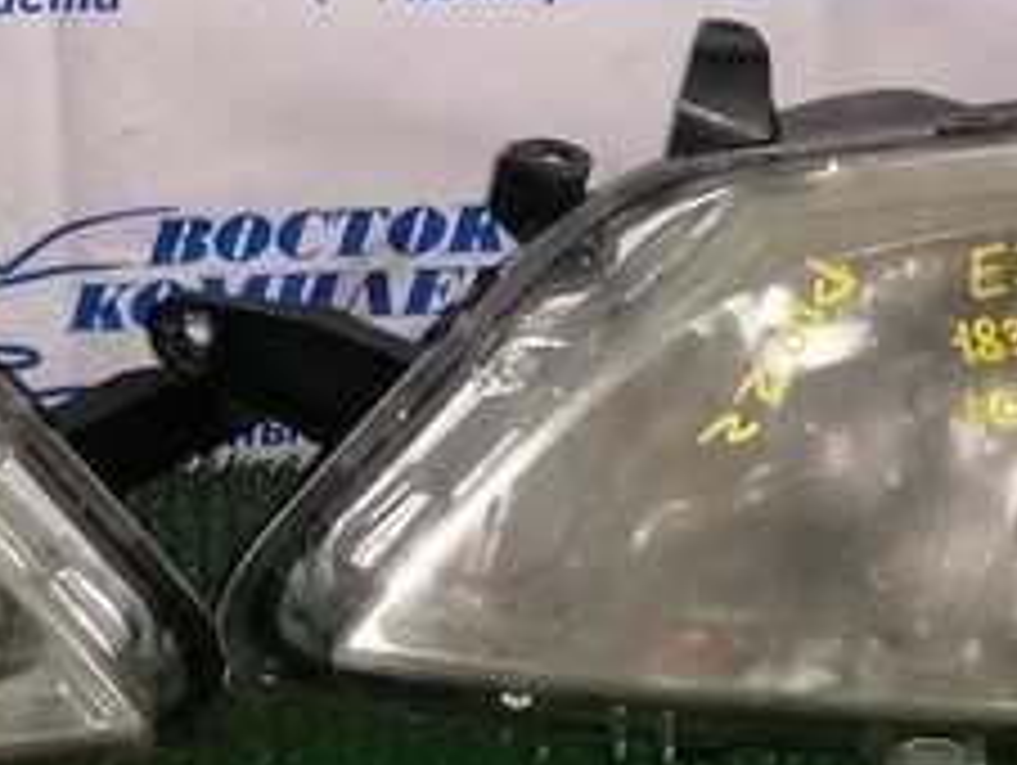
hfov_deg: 21.0
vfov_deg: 15.7
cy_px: -63
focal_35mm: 92
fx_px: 2706
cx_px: 158
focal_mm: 3.96
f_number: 1.8
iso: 250
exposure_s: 1/33.3
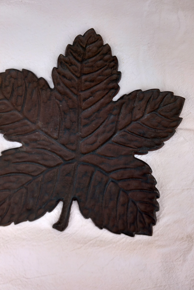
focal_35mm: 29
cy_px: 141
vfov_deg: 63.6
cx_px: 82
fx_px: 234
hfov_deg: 44.8
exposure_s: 1/107
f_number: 1.8
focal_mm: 4
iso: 20
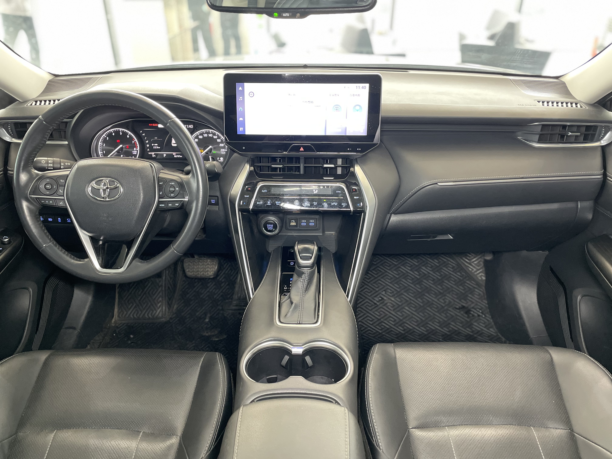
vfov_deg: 53.1
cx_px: 306
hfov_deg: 67.3
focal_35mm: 26
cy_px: 230
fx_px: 460
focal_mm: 4.2
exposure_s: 1/52
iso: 500
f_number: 1.6
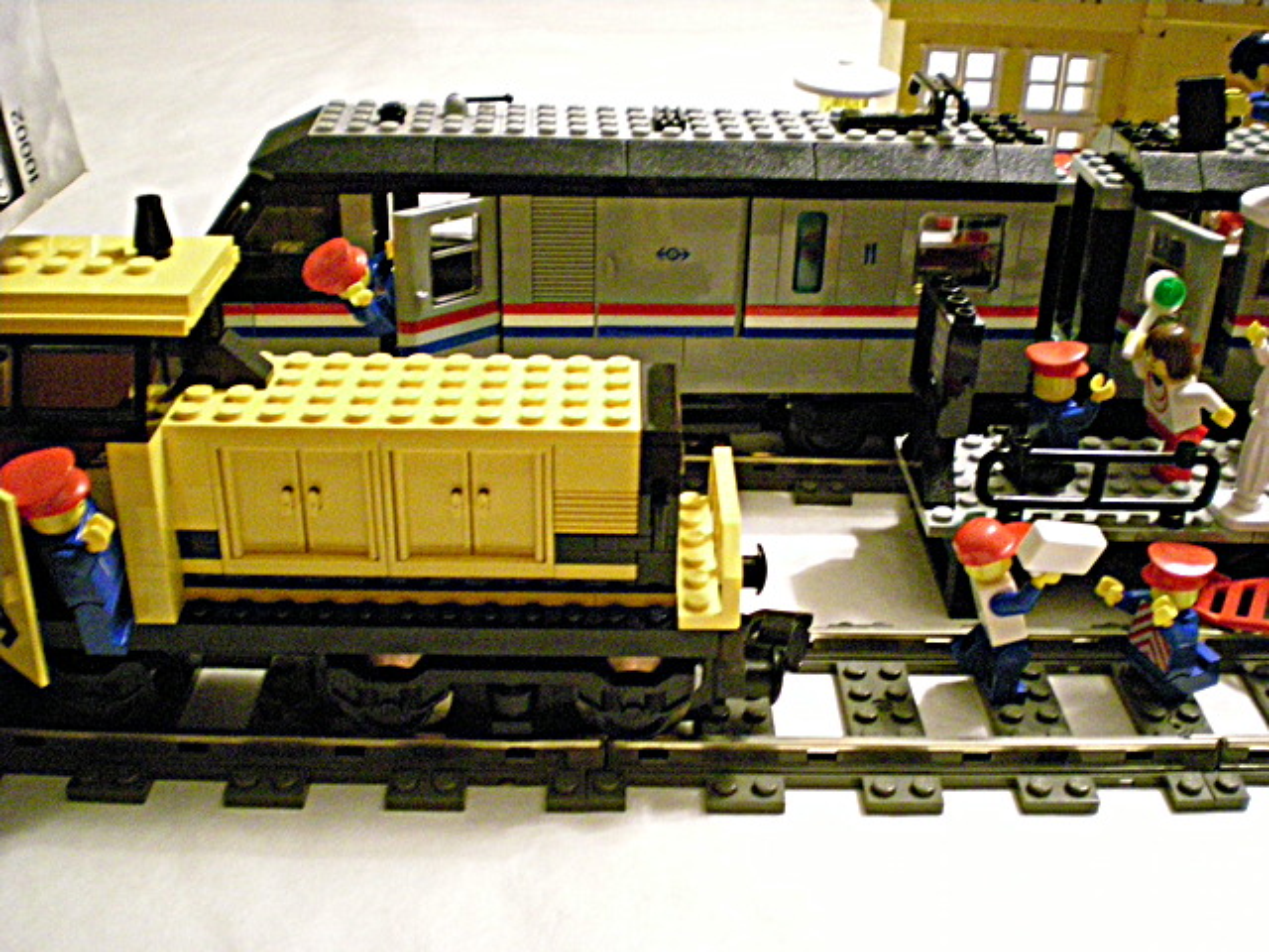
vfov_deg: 37.7
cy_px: 476
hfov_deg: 49.0
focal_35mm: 38
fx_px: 1393
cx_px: 634
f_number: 3.1
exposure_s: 1/17.7
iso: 800
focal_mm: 6.3
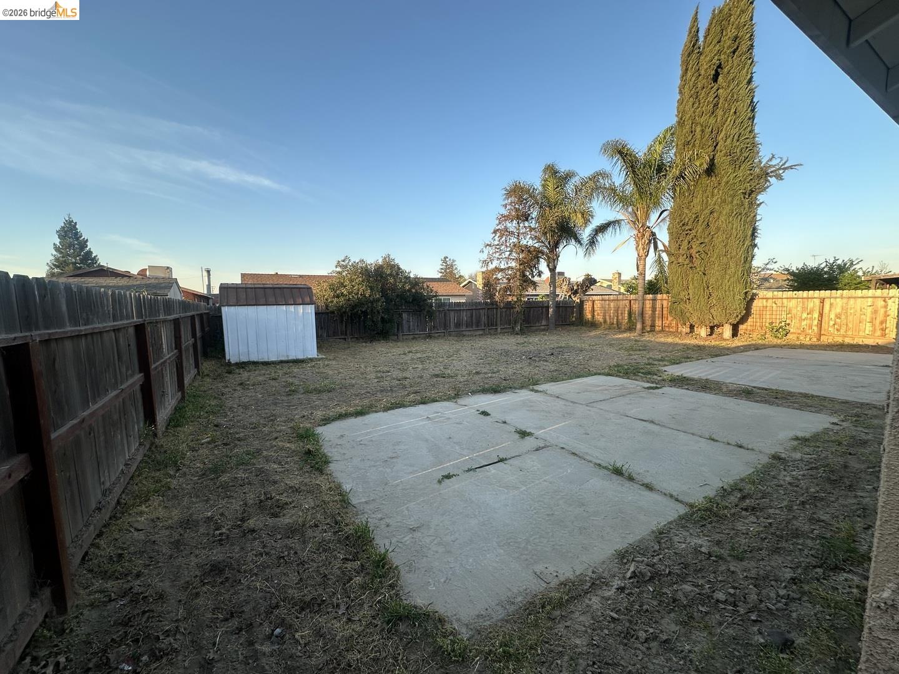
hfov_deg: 102.1
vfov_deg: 85.7
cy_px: 337
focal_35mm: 14
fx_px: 364
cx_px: 450
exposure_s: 1/449
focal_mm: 2.22
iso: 40
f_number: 2.2
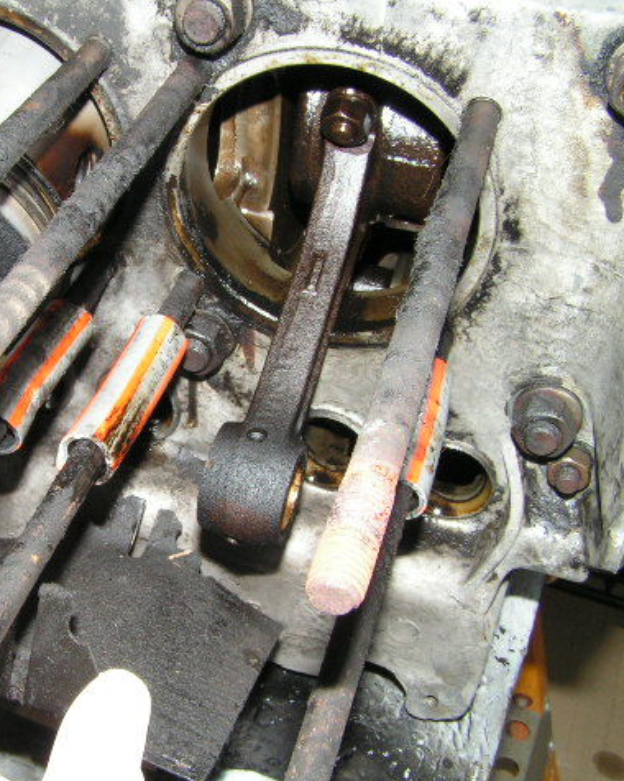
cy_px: 393
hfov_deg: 29.6
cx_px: 135
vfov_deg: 37.3
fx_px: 1154
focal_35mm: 50
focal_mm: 6.3
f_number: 6.3
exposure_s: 1/250
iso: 100
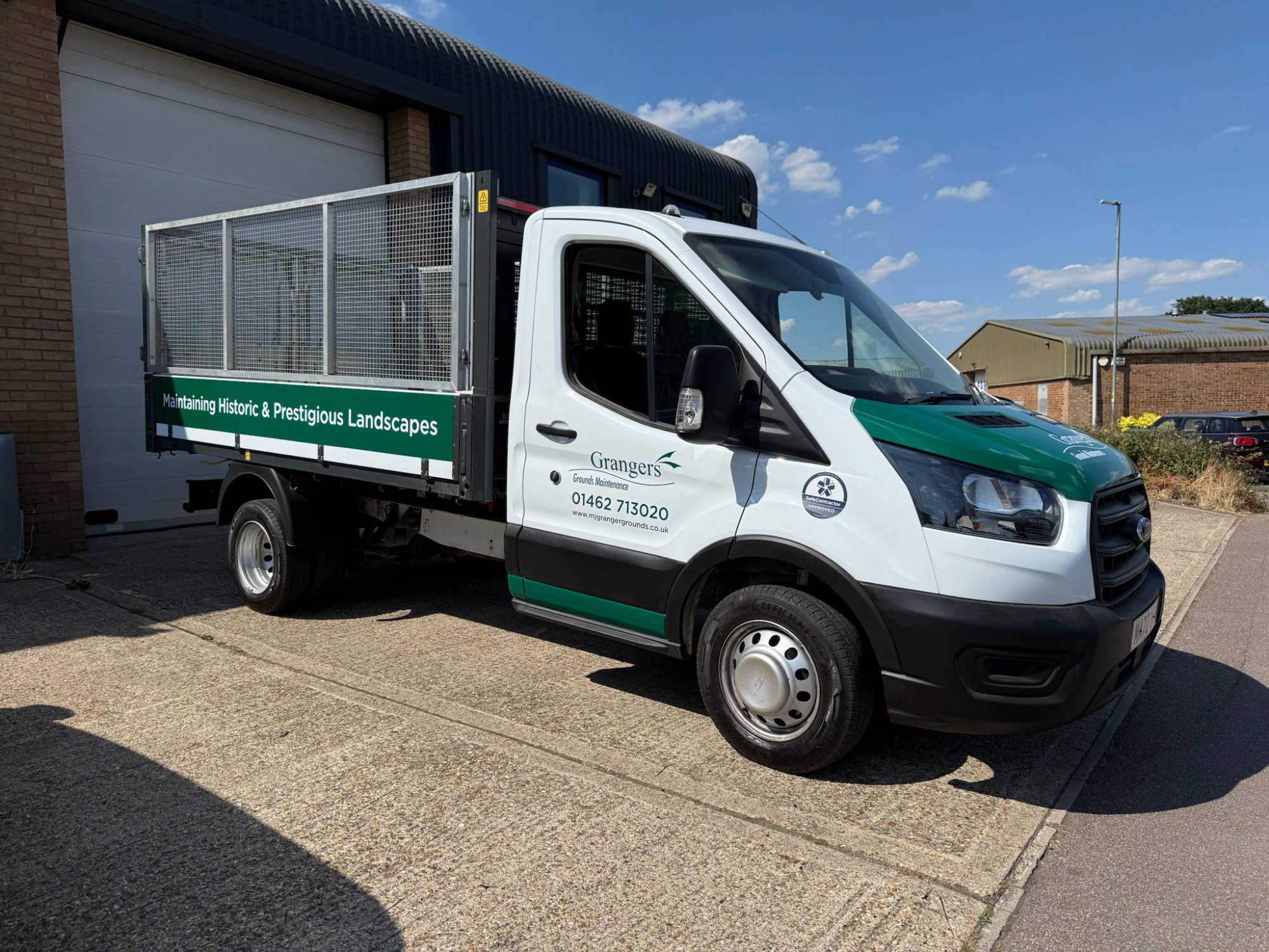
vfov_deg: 56.8
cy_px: 476
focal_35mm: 24
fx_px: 880
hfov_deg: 71.6
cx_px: 634
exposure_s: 1/7353
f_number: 1.78
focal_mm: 6.76
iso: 80
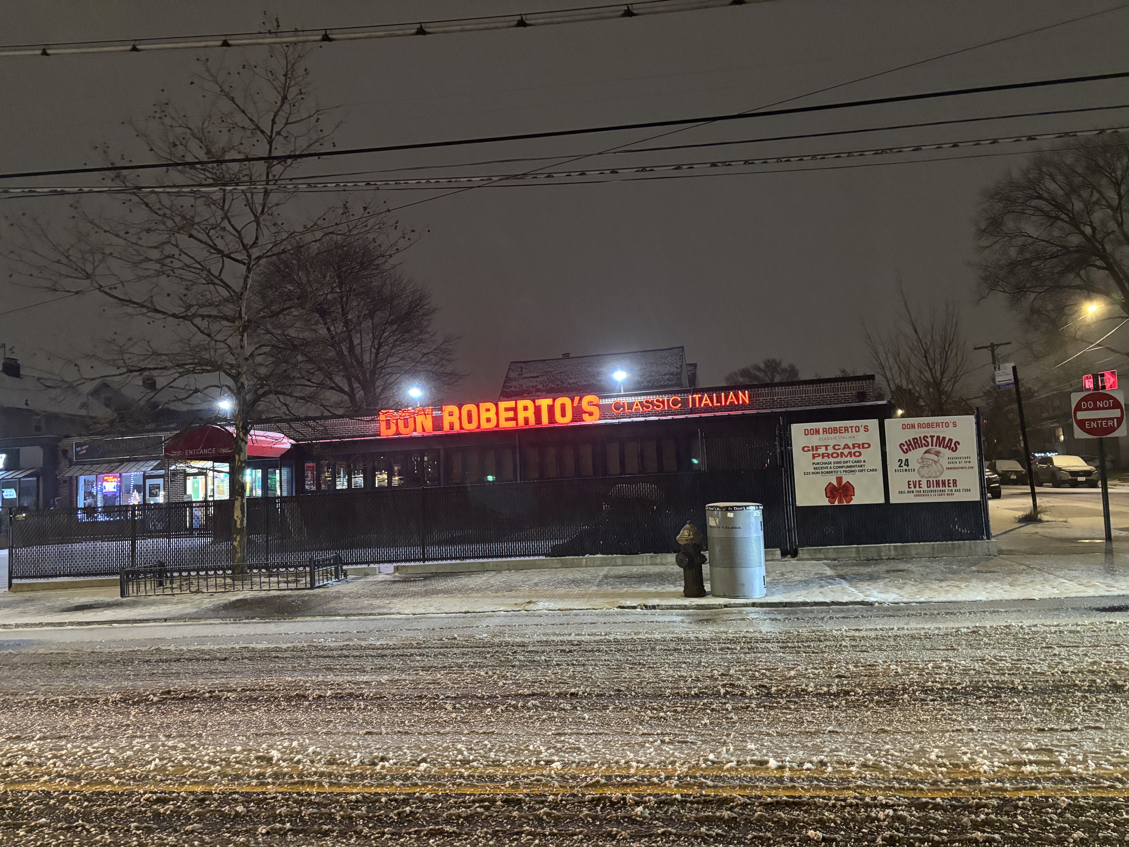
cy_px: 424
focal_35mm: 26
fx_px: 848
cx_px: 564
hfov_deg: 67.3
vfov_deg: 53.1
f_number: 1.6
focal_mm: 5.96
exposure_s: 1/30
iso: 640
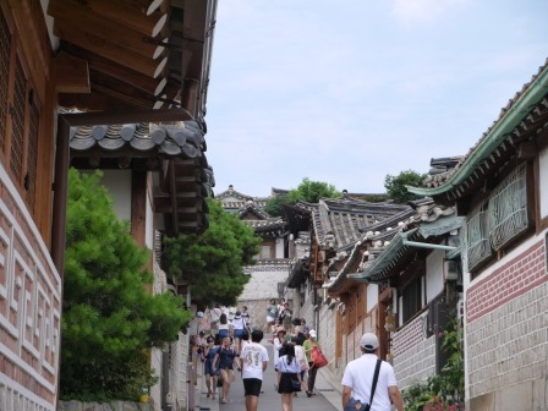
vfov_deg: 17.6
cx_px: 274
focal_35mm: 84
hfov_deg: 23.3
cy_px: 206
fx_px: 1330
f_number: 8
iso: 160
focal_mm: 42
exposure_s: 1/320
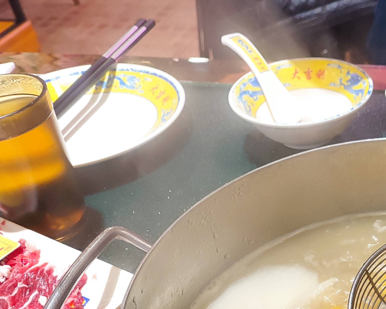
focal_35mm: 57
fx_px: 651
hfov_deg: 30.6
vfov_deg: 25.3
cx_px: 391
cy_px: 314
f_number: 1.75
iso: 158
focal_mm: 5.96
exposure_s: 1/33
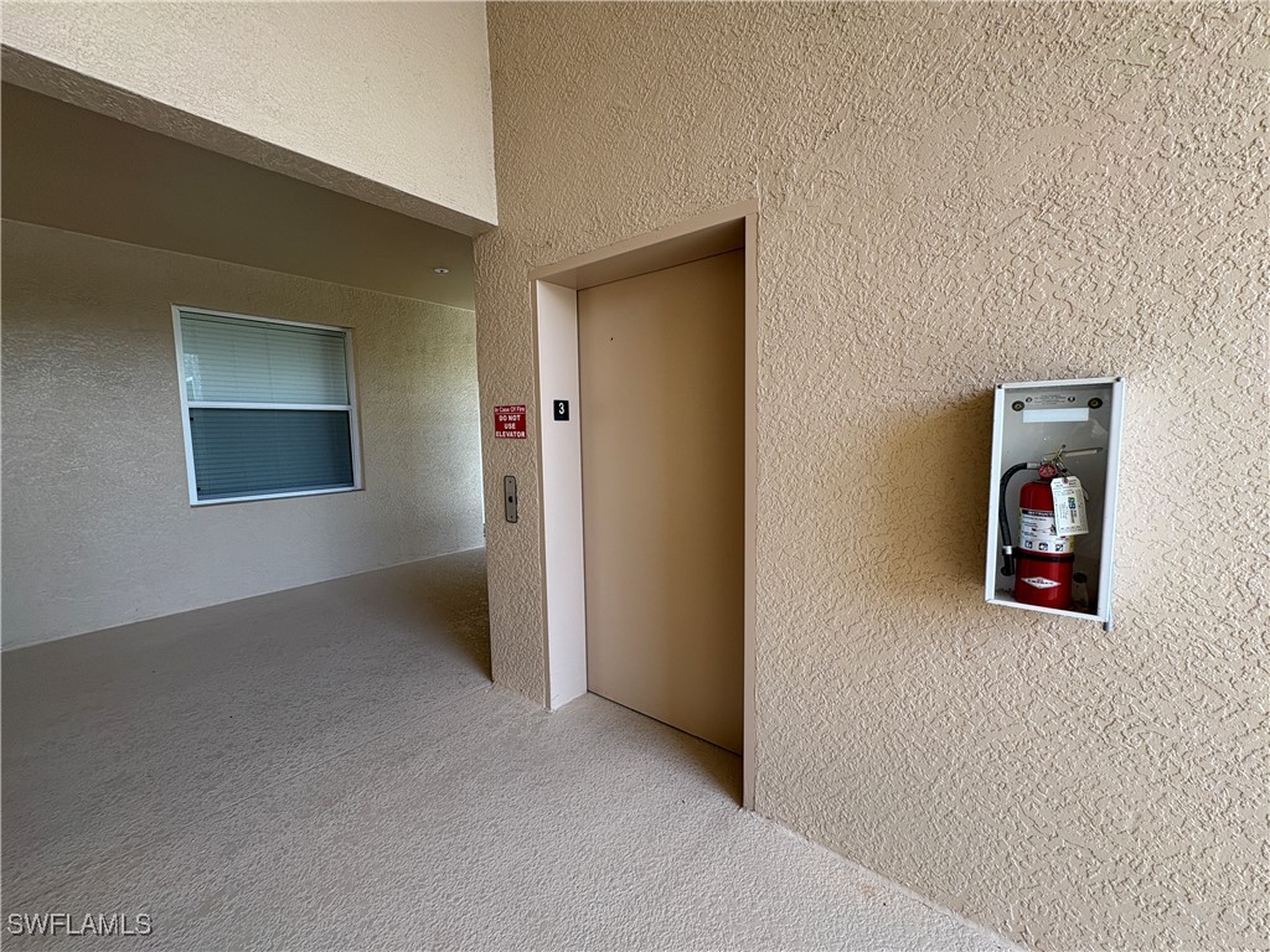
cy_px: 476
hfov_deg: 102.1
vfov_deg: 85.7
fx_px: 514
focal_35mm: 14
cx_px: 635
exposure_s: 1/99
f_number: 2.2
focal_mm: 2.22
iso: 40
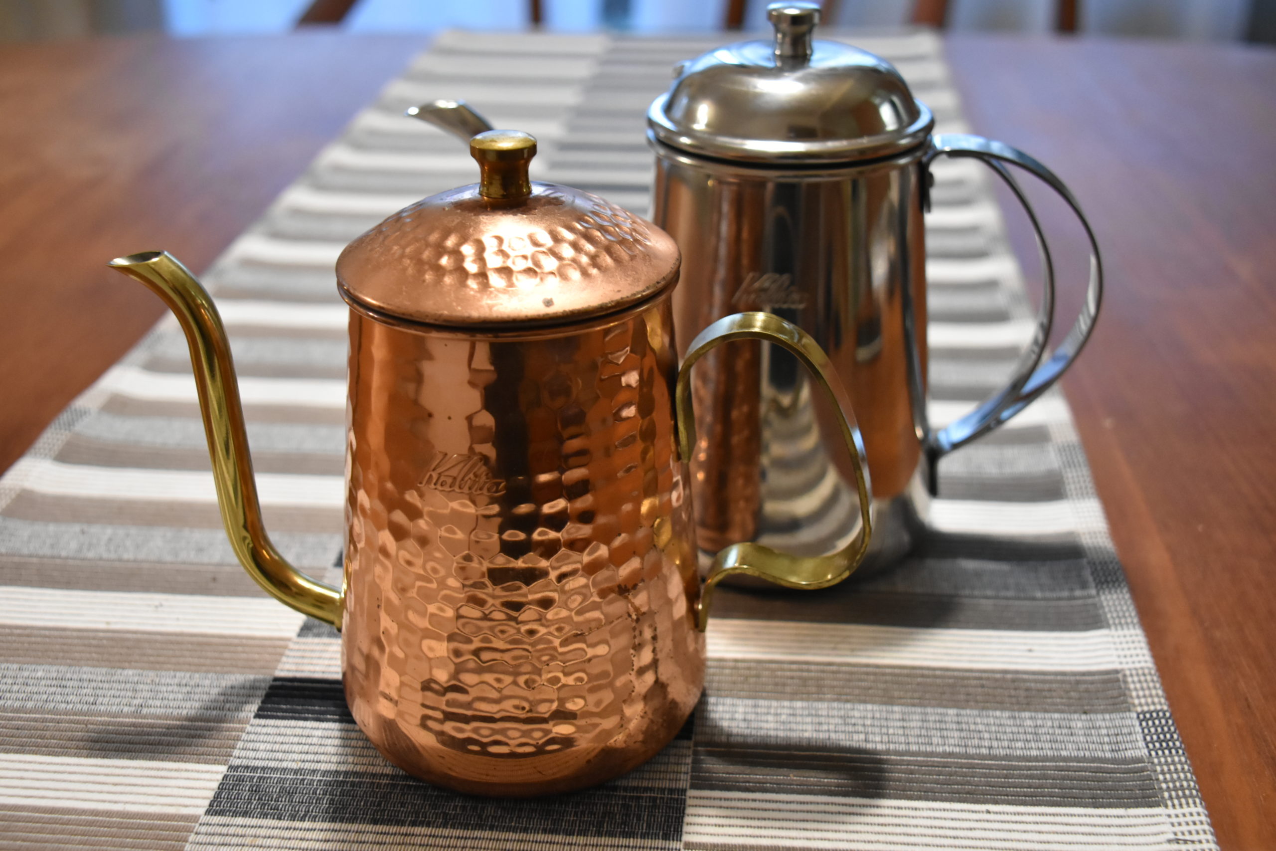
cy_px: 426
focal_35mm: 42
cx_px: 638
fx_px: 1489
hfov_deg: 46.4
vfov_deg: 31.9
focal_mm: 28
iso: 2500
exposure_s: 1/80
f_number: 4.2
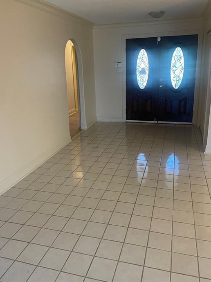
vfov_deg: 61.5
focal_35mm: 29
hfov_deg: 48.2
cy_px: 125
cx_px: 106
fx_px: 236
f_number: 1.6
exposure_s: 1/60
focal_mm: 4.2
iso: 125
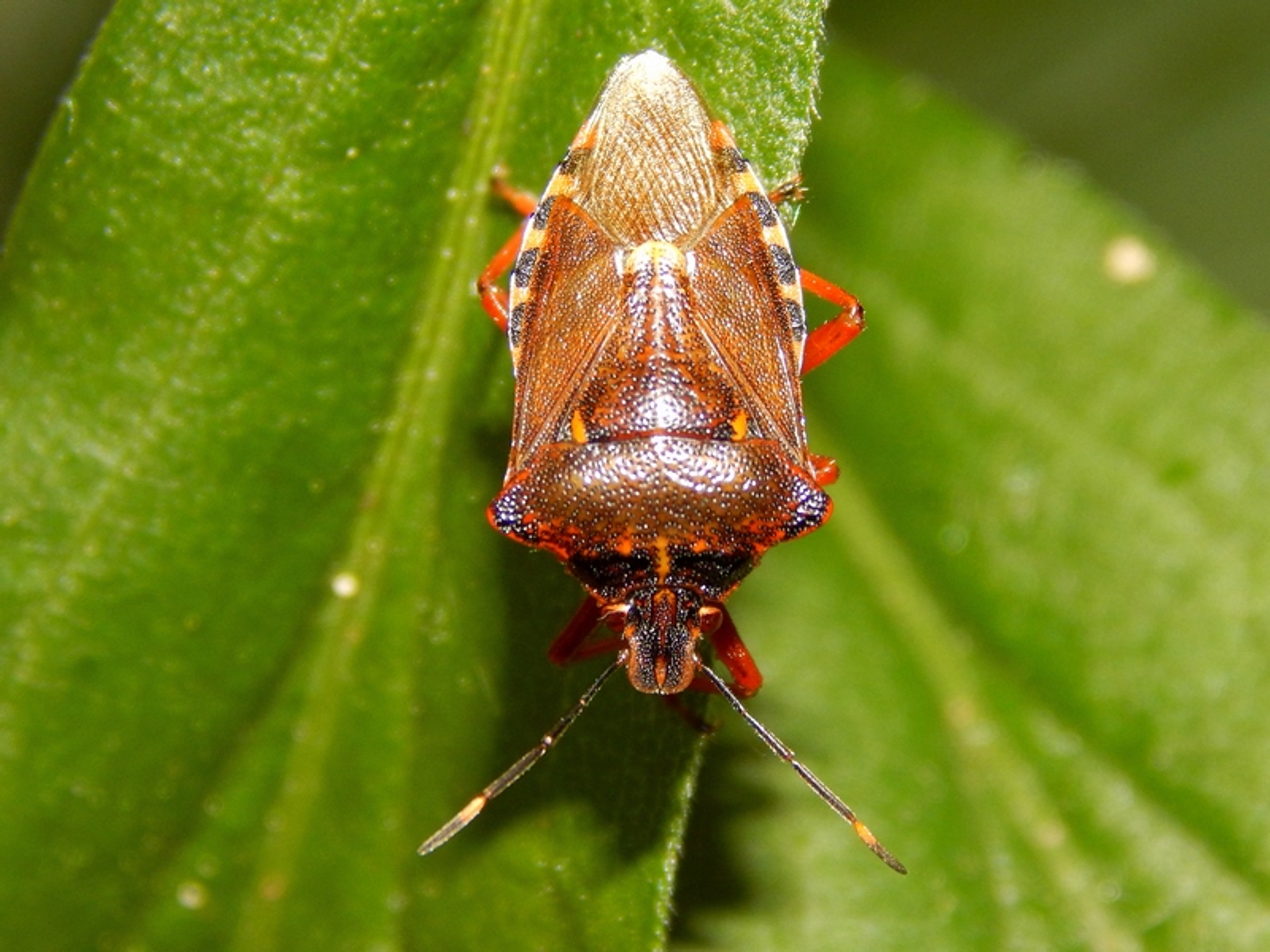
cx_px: 635
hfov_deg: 13.9
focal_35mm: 142
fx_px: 5210
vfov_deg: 10.4
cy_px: 476
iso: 200
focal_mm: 25.3
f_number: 9.8
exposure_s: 1/30
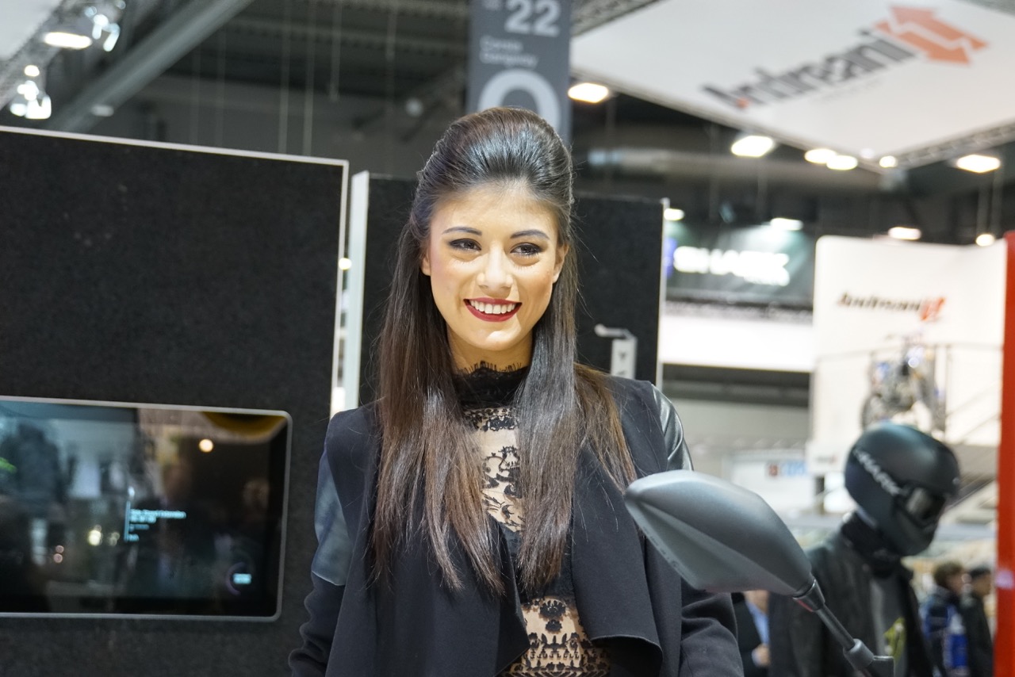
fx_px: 2566
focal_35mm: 91
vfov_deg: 15.0
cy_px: 338
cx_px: 508
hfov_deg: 22.4
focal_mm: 61
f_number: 5.6
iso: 5000
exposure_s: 1/250
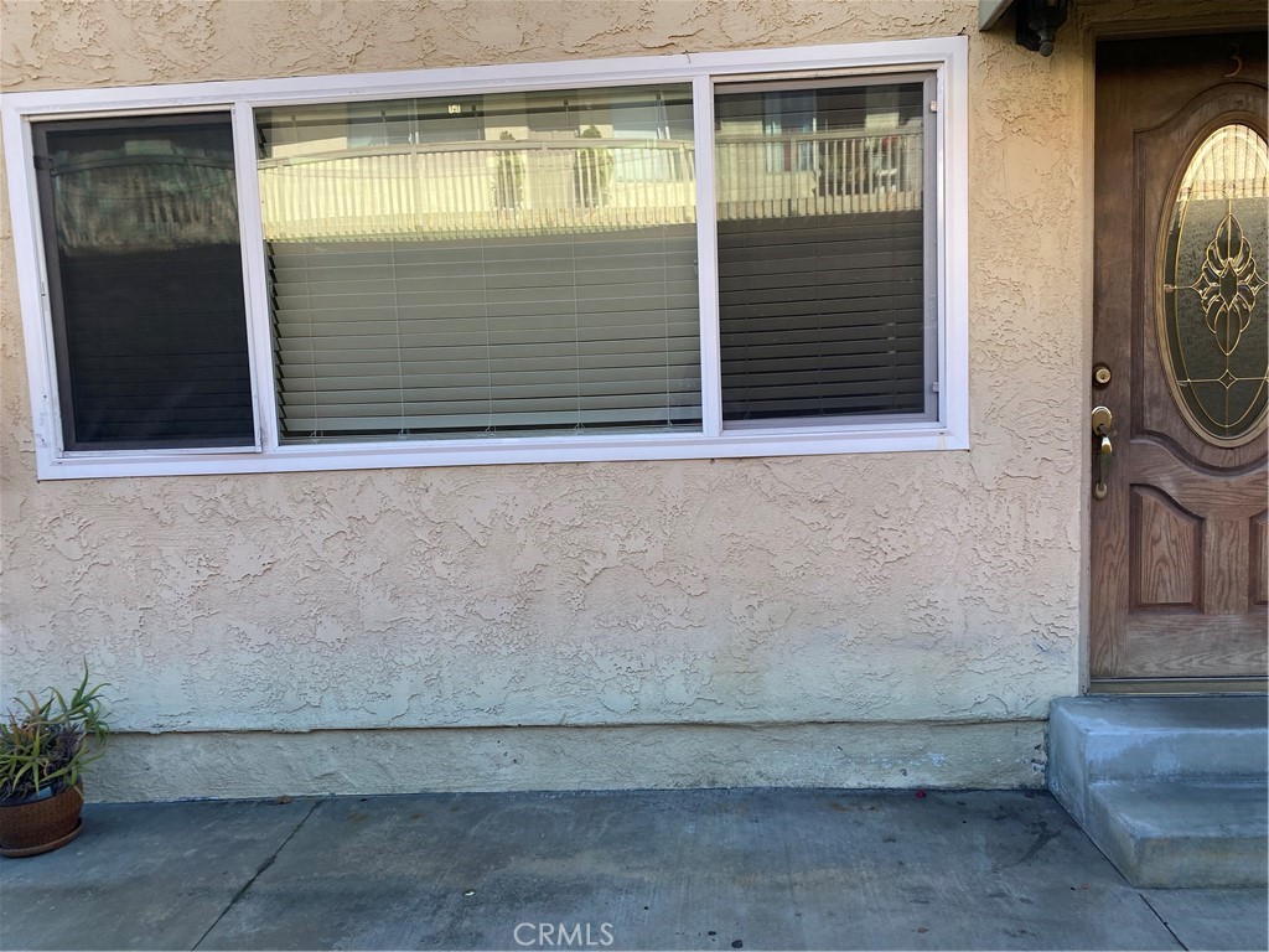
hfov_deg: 67.3
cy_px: 476
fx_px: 953
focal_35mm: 26
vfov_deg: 53.1
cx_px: 634
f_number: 1.8
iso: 32
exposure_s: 1/379
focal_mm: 4.25
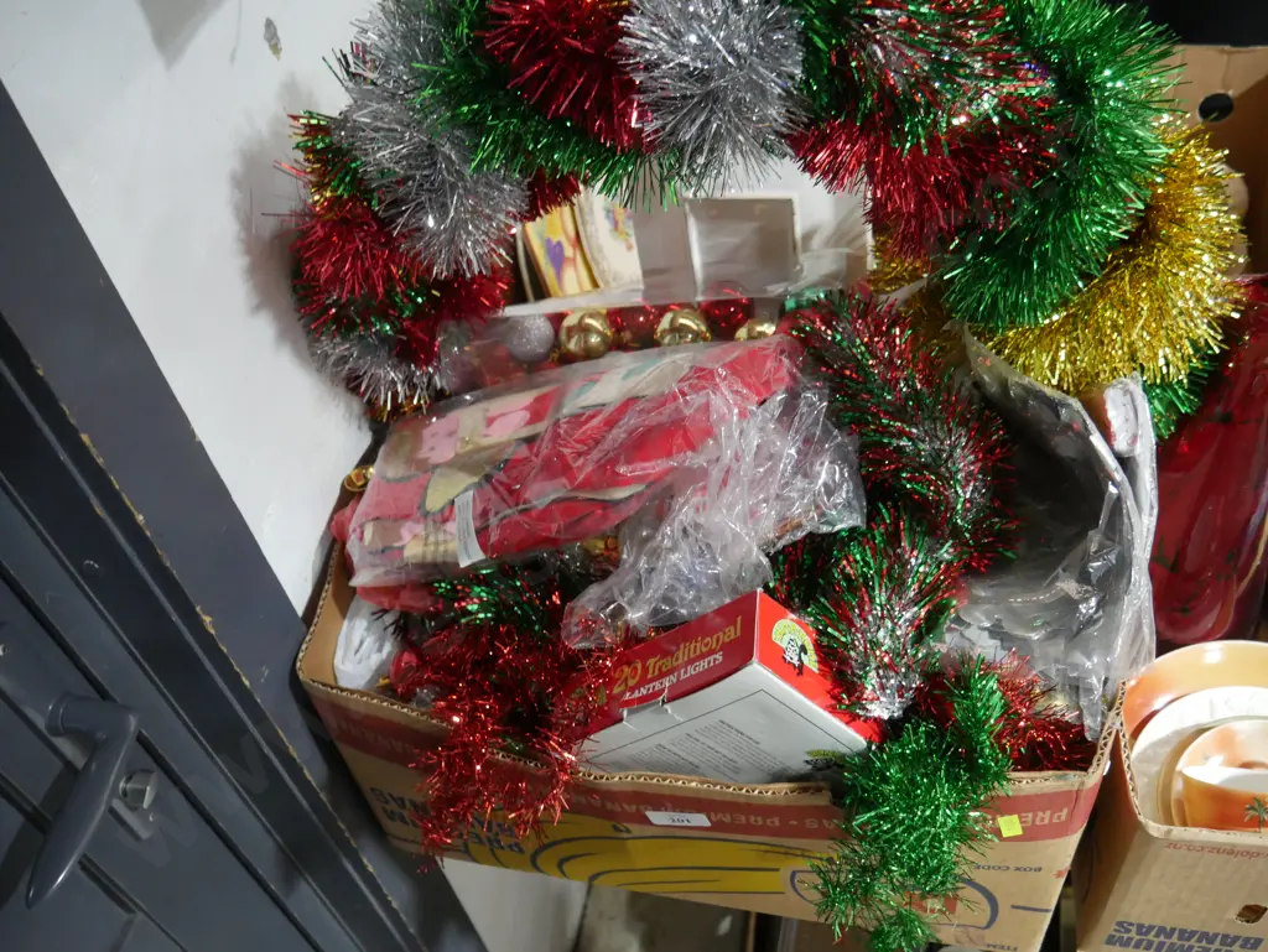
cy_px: 476
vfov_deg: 49.8
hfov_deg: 63.4
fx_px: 1026
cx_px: 634
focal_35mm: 28
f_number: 3.5
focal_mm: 14
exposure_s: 1/60
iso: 1600
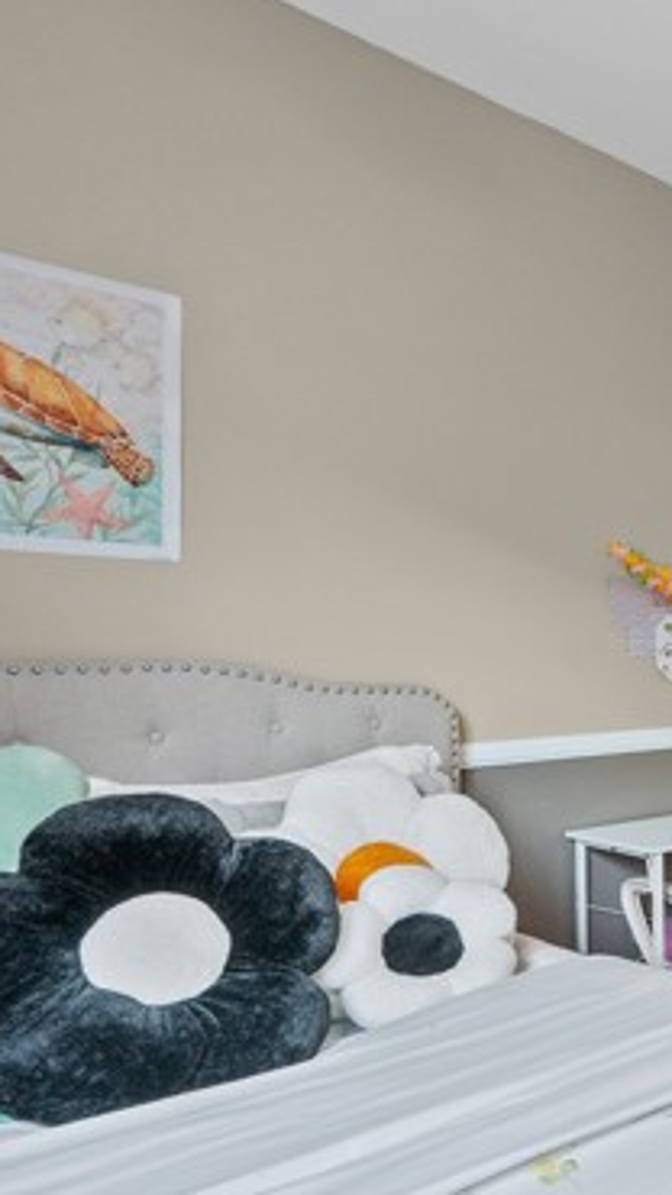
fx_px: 919
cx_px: 972
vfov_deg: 66.0
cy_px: 622
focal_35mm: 29
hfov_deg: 28.5
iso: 2000
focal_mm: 16
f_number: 8
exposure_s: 1/30
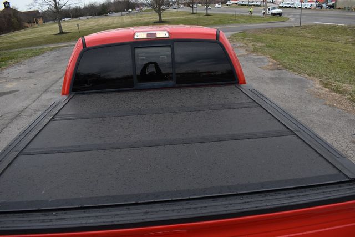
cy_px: 118
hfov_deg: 67.4
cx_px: 178
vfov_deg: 48.0
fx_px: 266
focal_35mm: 27
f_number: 6.3
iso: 200
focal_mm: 18
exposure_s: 1/250
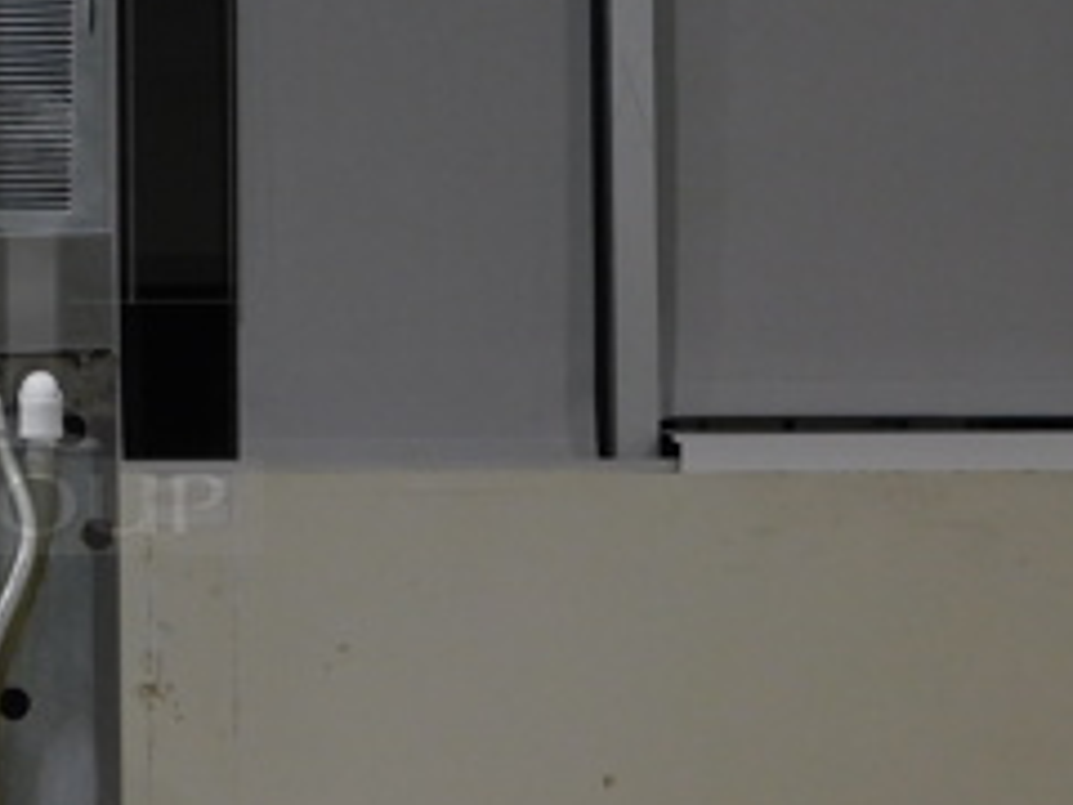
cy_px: 318
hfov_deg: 11.5
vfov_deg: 8.8
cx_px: -232
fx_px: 5208
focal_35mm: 168
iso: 160
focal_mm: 11.7
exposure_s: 1/30
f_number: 4.2
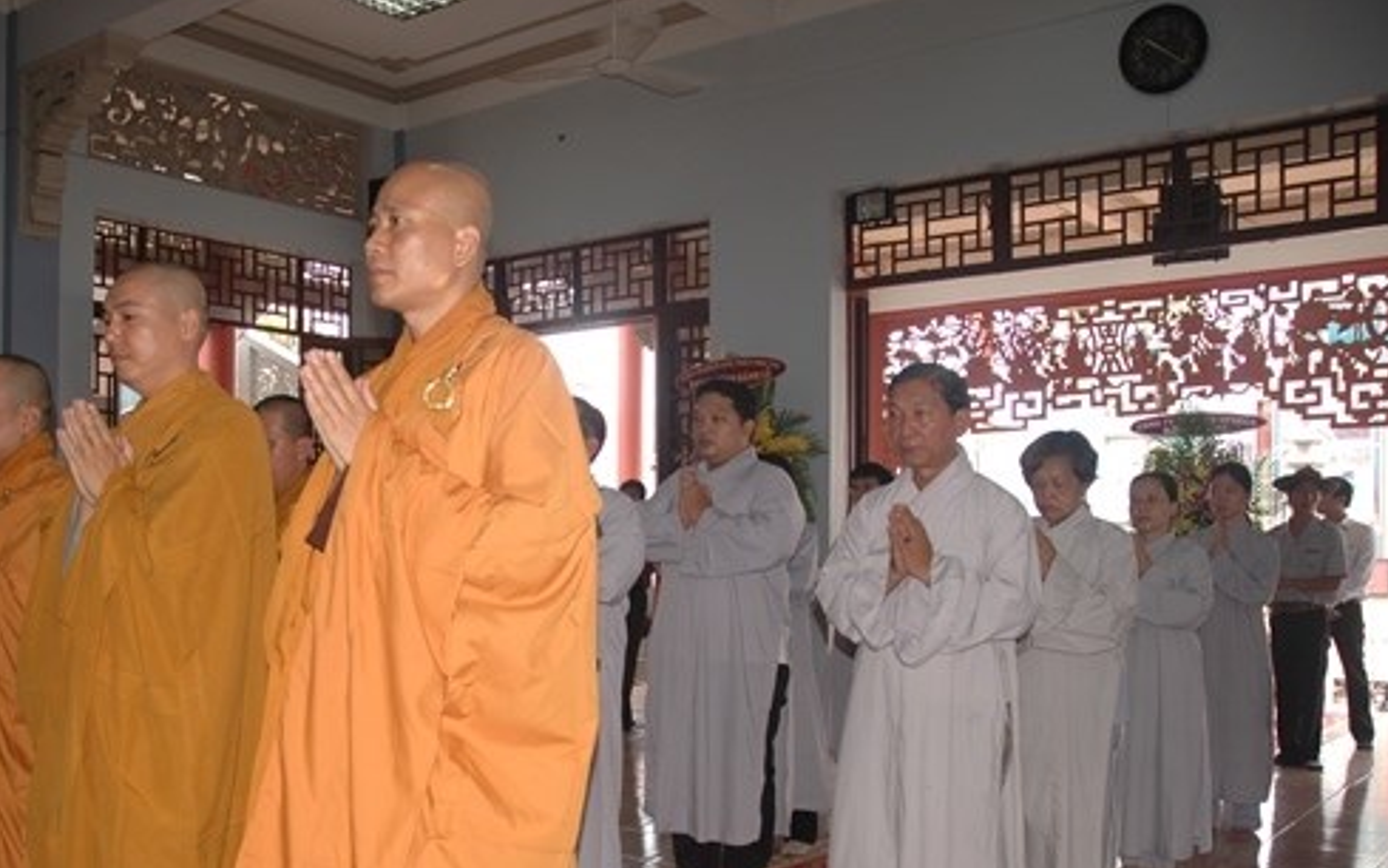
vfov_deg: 34.9
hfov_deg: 53.6
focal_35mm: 36
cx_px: 562
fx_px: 1362
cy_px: 596
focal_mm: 18
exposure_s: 1/60
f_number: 3.5
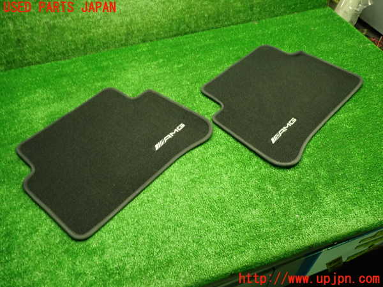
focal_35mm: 30
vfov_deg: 46.8
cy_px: 144
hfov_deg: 60.0
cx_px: 192
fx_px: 332
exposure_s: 1/30
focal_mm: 5.4
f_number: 2.3
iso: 250
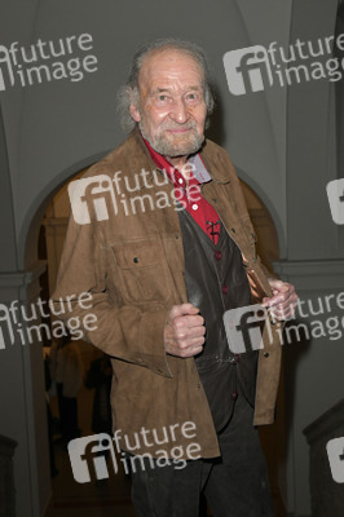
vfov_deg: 44.5
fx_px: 632
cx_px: 172
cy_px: 258
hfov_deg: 30.5
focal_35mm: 44
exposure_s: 1/250
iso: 1600
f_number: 7.1
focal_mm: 44
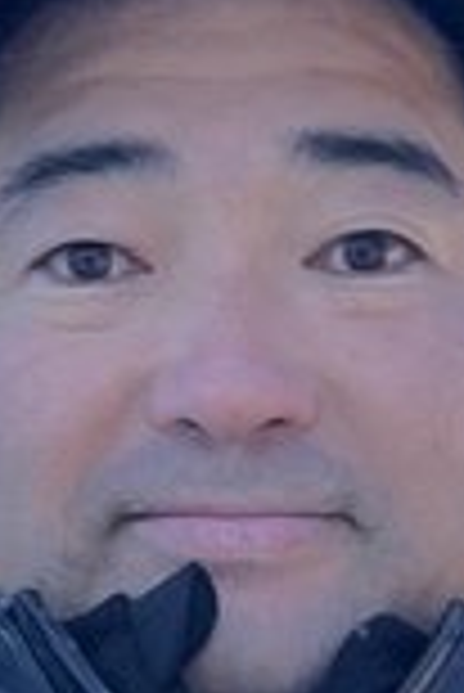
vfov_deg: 11.9
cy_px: 1472
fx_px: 2893
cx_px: 104
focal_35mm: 150
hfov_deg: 9.2
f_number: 1.6
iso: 50
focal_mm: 5.1
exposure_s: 1/1721
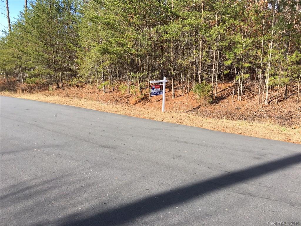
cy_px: 113
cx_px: 150
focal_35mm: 29
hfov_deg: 61.7
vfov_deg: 48.2
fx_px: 252
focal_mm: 4.15
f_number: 2.2
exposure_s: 1/503
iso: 25
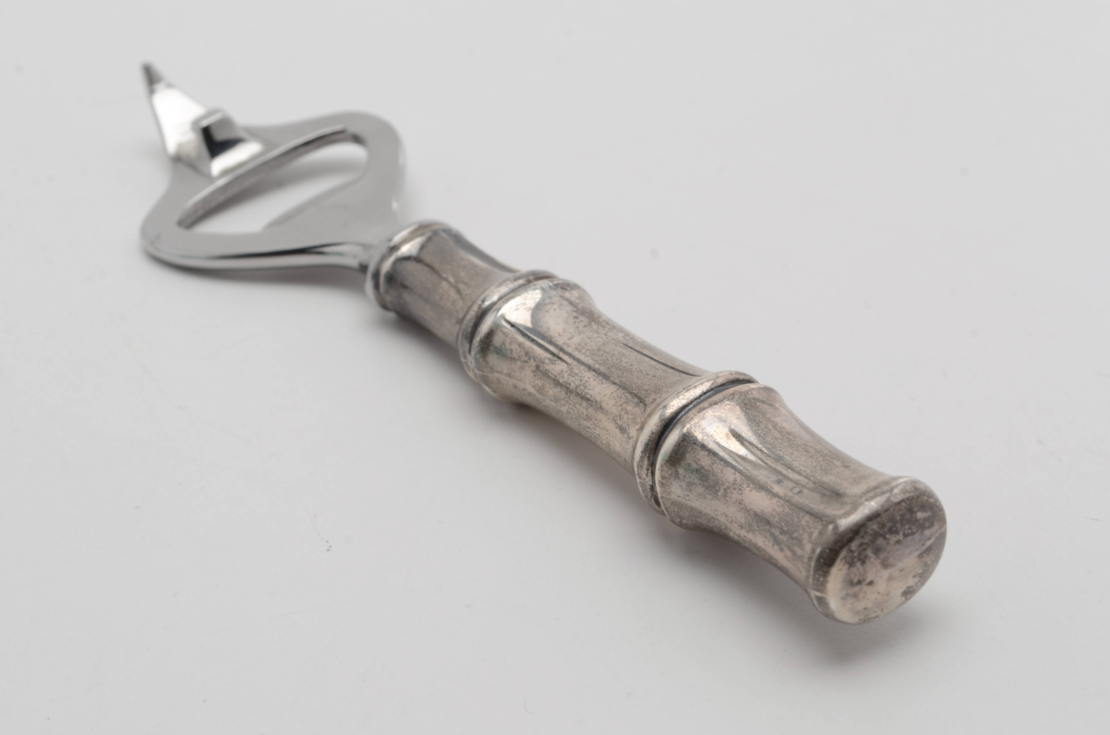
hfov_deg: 24.7
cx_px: 555
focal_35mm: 82
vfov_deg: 16.5
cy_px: 368
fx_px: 2538
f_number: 14
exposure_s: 1/100
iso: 100
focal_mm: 55
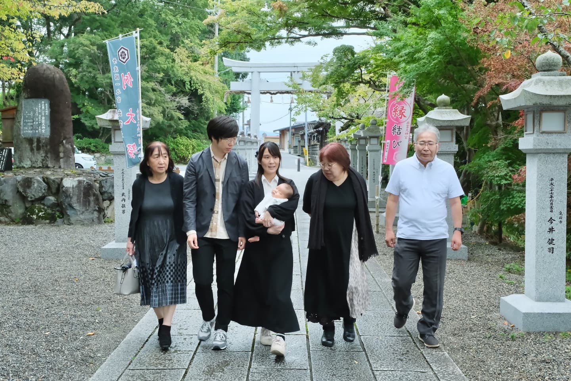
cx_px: 286
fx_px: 603
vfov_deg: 35.1
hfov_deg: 50.7
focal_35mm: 38
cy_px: 190
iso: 1600
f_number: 8
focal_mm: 25.1
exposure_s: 1/160
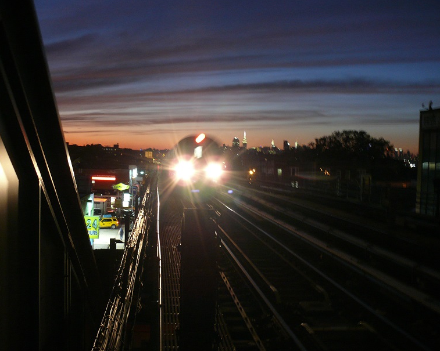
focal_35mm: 40
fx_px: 521
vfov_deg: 37.3
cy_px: 176
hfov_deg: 45.8
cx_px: 206
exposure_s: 1/2.5
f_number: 3.6
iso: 200
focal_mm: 8
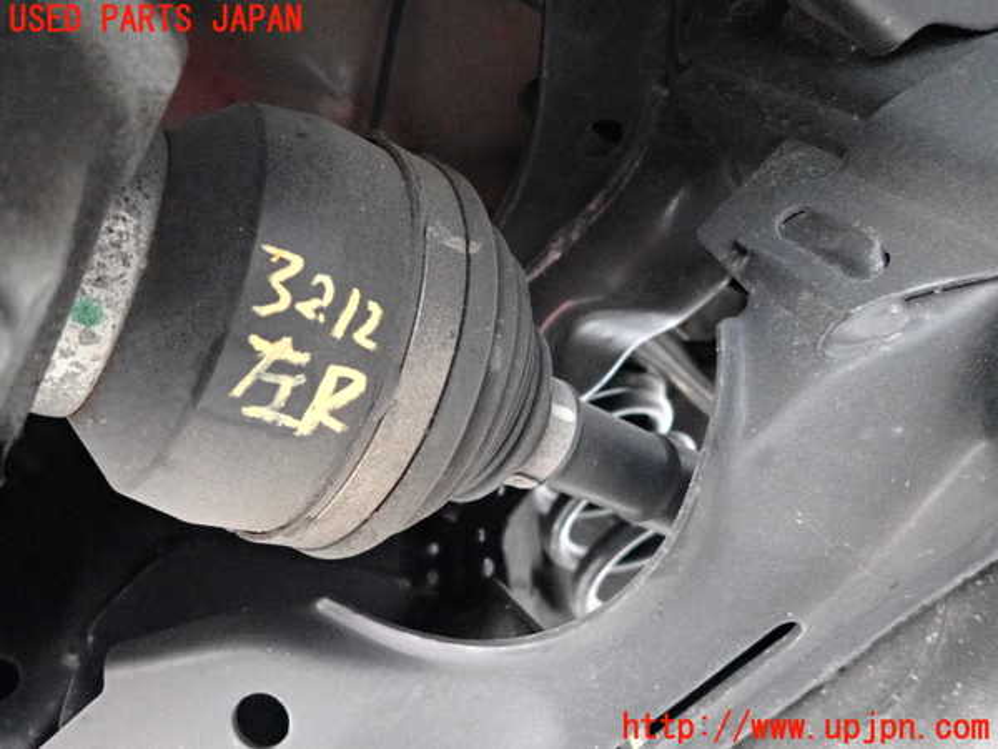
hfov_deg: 69.4
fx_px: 721
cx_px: 499
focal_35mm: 25
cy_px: 374
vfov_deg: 54.9
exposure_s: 1/125
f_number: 2
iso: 2500
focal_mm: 4.5
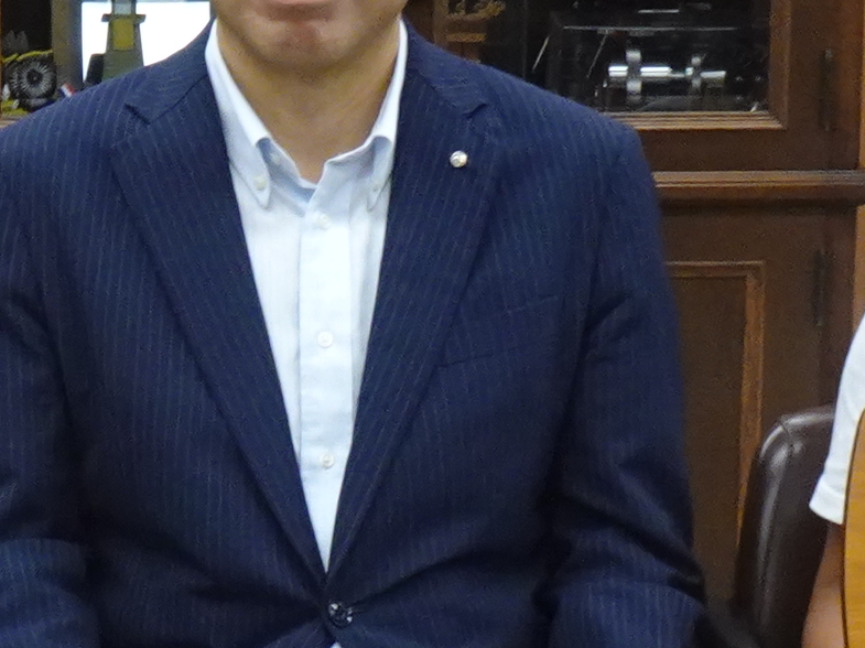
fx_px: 4646
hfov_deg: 10.6
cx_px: 104
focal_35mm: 186
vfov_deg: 8.0
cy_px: 570
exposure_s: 1/40
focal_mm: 6.64
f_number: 4
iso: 320
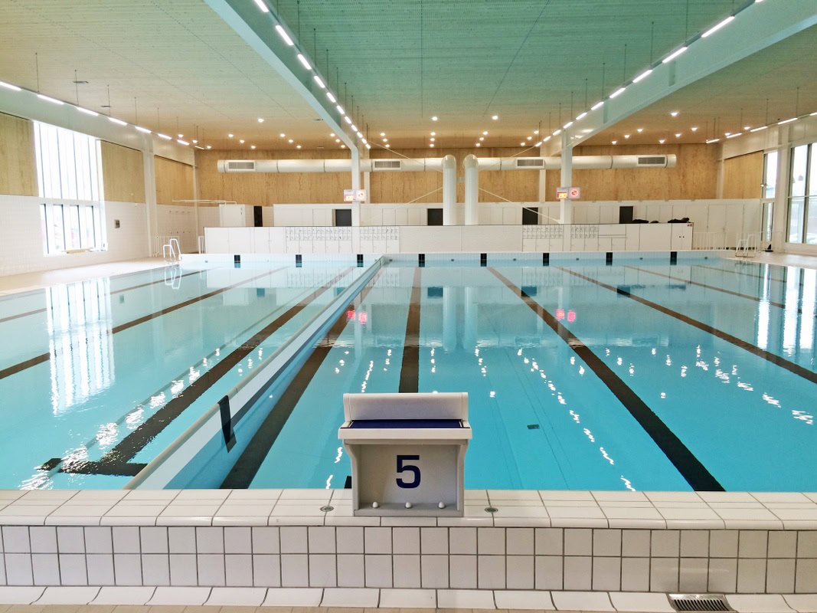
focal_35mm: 29
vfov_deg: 48.2
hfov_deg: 61.7
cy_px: 306
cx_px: 408
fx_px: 684
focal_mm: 4.2
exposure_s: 1/33
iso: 40
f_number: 2.2
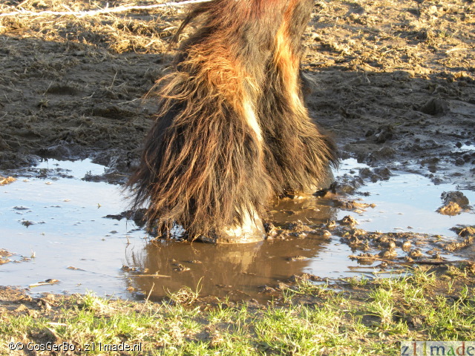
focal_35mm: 184
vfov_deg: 8.1
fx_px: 2525
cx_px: 238
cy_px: 178
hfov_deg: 10.7
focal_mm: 32.7
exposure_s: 1/69.1
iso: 114
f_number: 4.5
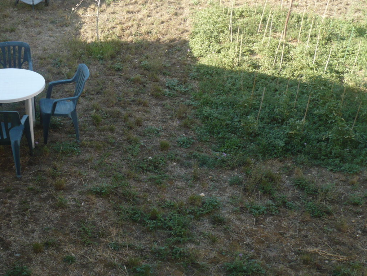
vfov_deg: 26.2
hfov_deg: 34.6
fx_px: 583
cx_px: 118
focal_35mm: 55
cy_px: 67
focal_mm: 5.8
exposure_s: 1/250
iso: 100
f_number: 2.8
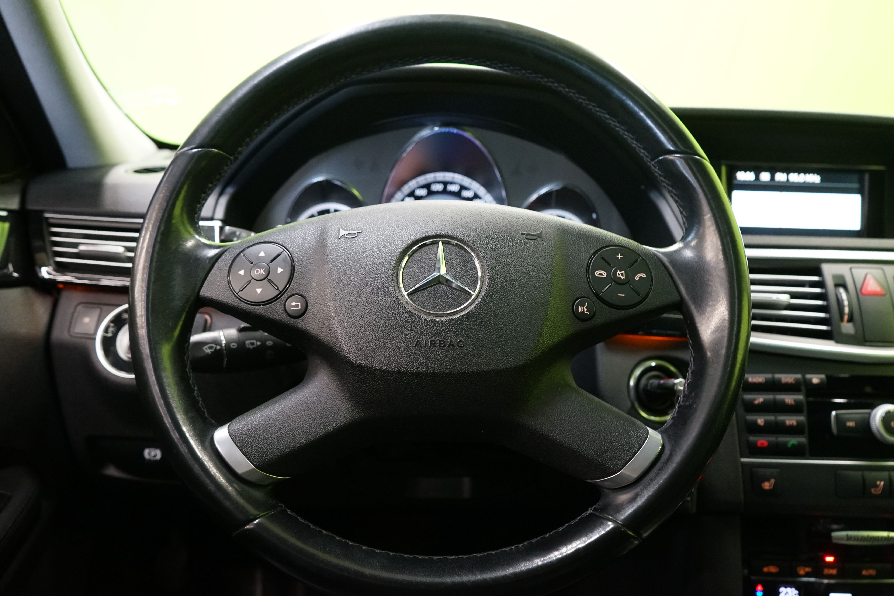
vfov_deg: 45.0
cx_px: 447
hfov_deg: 63.7
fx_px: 720
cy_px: 298
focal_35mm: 29
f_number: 5
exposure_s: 1/20
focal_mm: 29
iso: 2500
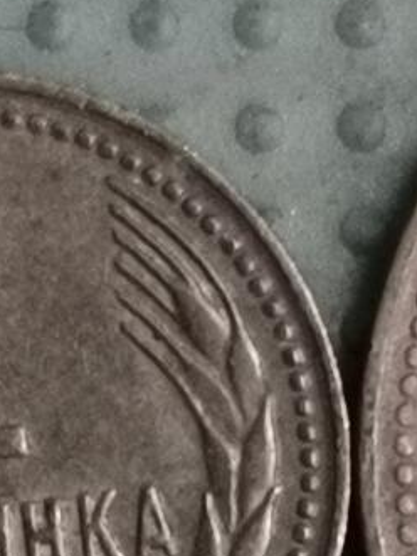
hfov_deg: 5.2
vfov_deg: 6.8
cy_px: 1057
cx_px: 509
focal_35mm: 283
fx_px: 4548
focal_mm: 4.75
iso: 320
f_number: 1.8
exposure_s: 1/30
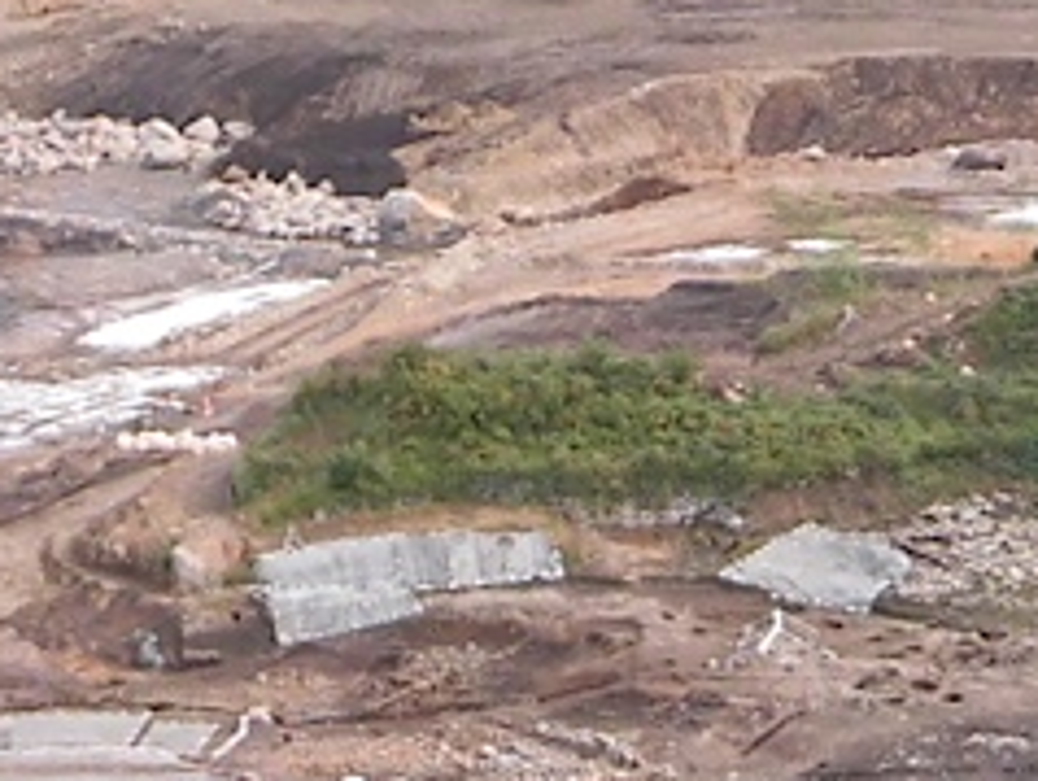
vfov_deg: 7.3
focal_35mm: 204
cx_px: 720
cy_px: 297
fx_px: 6123
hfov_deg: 9.7
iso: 100
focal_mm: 6.77
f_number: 3.7
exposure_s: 1/160
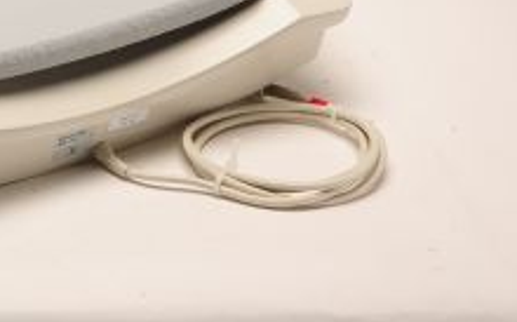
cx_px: -127
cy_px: -145
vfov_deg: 9.2
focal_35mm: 139
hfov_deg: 14.5
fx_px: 1957
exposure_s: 1/160
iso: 320
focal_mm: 50
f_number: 20
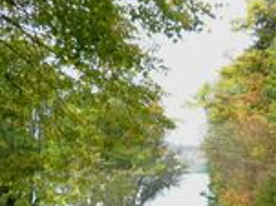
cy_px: 261
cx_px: 178
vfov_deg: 13.1
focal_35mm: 109
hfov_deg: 18.0
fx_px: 868
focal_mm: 4.9
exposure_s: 1/60
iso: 100
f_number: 5.7
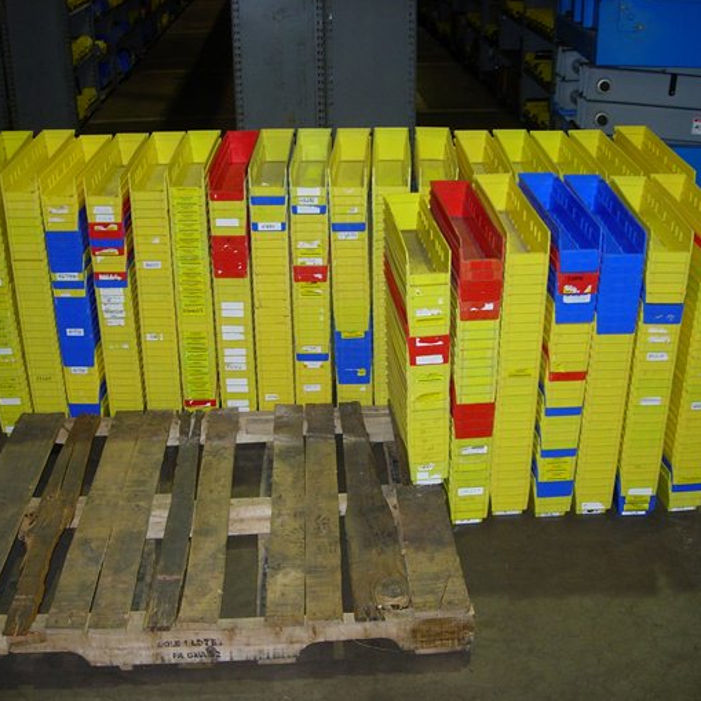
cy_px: 350
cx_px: 344
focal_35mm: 45
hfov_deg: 37.6
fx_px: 1031
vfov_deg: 37.6
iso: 79
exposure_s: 1/64
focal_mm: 7.8
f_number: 2.8
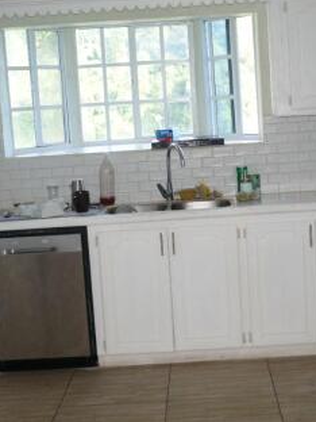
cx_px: 212
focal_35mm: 66
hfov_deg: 22.2
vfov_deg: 29.4
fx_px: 803
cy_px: 209
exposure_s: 1/60
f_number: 4.5
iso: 640
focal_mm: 30
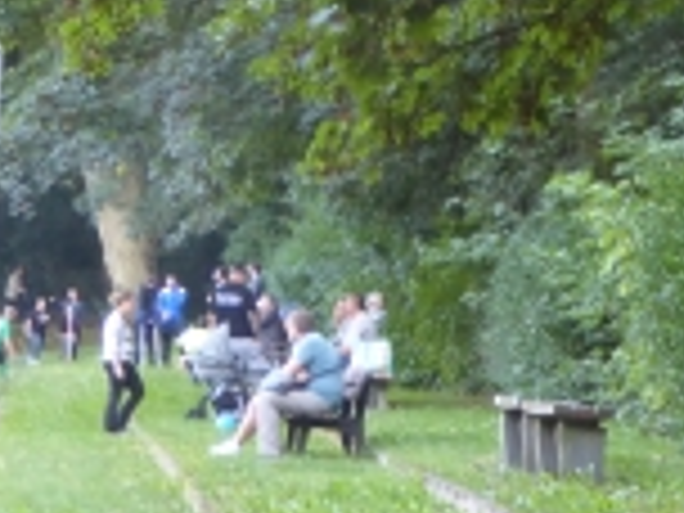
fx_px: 4327
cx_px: 482
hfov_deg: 9.0
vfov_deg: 6.7
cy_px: 729
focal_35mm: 219
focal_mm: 13.2
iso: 400
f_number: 4.6
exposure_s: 1/25
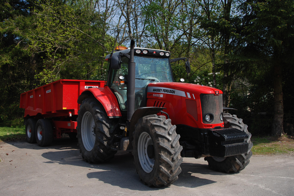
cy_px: 100
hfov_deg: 51.9
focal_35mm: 37
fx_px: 302
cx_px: 144
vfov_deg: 35.9
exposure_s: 1/80
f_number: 6.3
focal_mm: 24
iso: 100
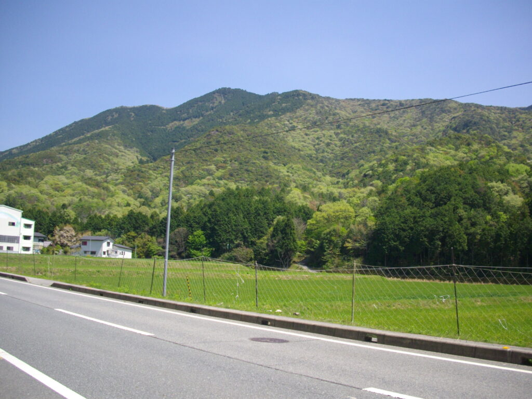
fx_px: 569
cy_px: 200
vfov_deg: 38.7
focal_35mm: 37
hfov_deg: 50.1
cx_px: 266
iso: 100
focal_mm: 6.2
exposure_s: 1/320
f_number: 5.6
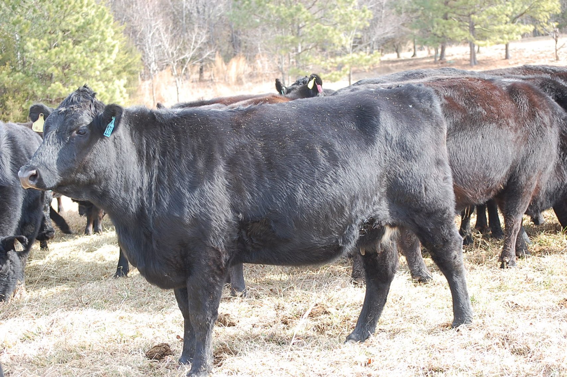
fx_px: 1298
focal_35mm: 82
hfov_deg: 24.6
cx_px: 284
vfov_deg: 16.5
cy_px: 188
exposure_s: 1/125
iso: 320
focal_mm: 55
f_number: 5.6
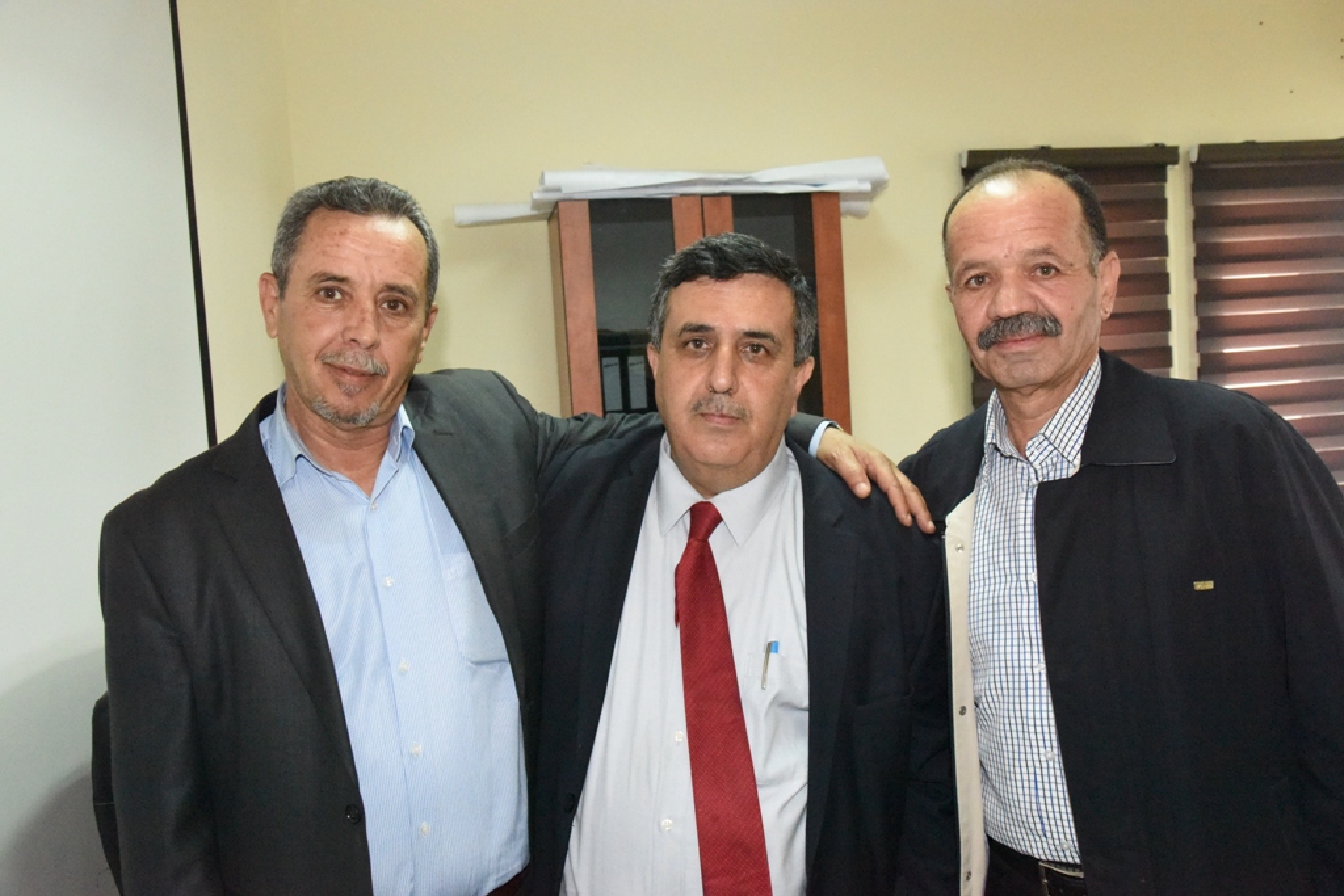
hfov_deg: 60.3
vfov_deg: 42.3
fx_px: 1157
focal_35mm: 31
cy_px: 448
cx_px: 672
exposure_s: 1/160
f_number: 10
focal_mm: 31
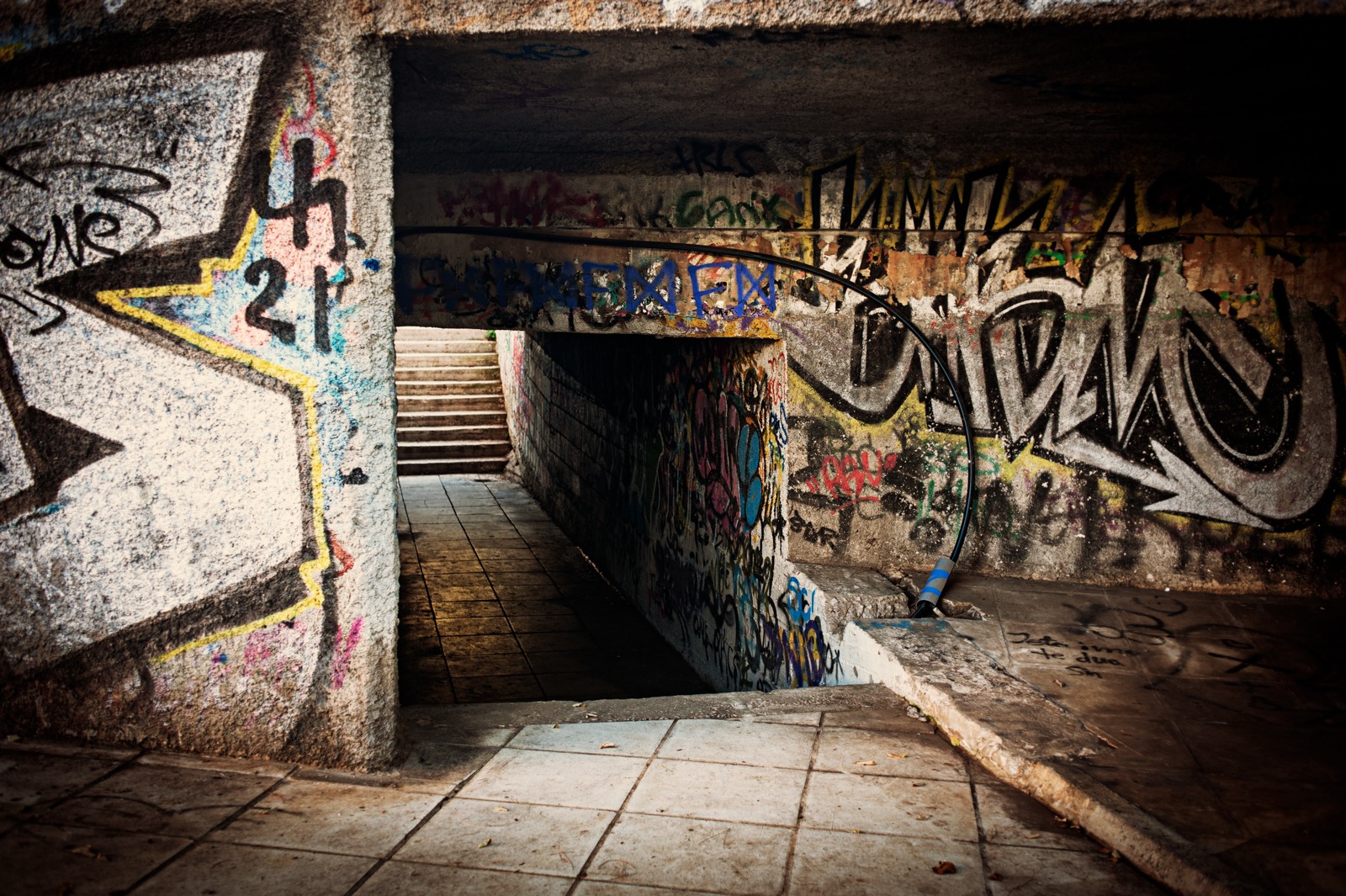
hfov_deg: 54.5
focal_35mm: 35
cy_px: 448
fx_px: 1308
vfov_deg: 37.8
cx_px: 673
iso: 200
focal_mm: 35
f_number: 4
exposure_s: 1/80
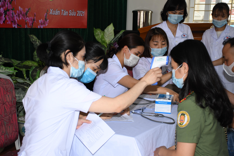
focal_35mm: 72
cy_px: 78
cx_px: 117
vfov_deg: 18.9
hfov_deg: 28.1
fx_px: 468
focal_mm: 48
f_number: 4.5
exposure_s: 1/200
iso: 160
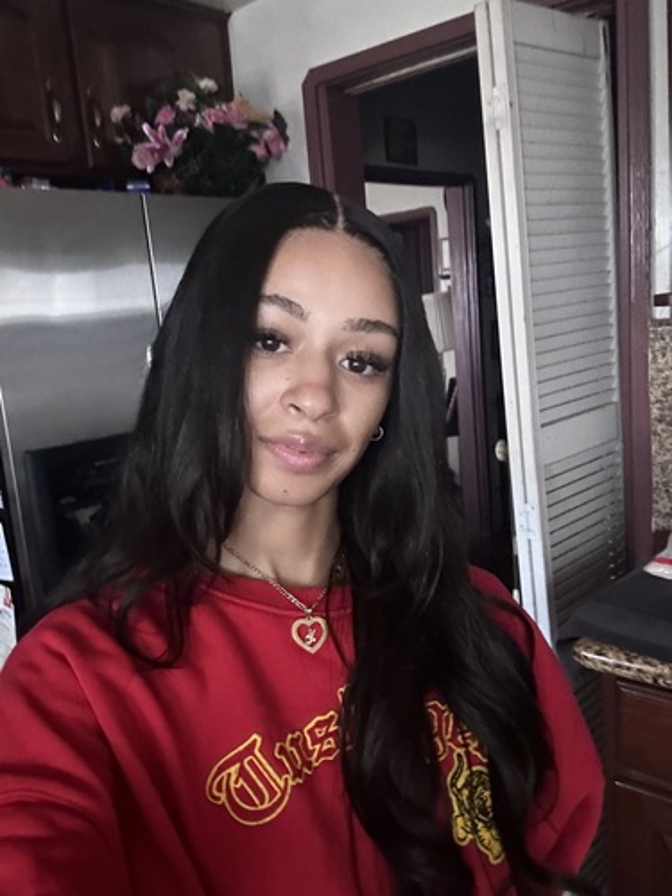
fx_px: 777
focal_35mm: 30
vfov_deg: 60.0
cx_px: 336
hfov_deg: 46.8
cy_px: 448
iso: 640
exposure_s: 1/21
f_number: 1.9
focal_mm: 2.69
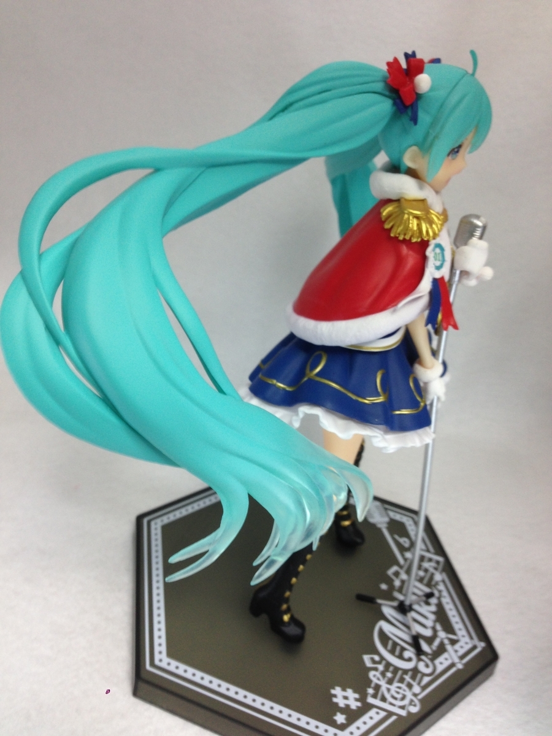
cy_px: 368
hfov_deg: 42.9
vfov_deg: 55.4
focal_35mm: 33
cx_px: 276
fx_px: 702
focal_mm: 4.12
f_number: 2.4
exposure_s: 1/20
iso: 64
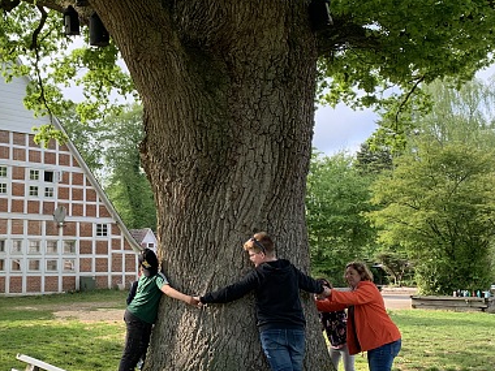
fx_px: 572
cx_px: 139
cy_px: 208
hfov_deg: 45.6
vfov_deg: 35.9
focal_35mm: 40
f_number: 1.8
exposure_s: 1/474
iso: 25
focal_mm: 4.25
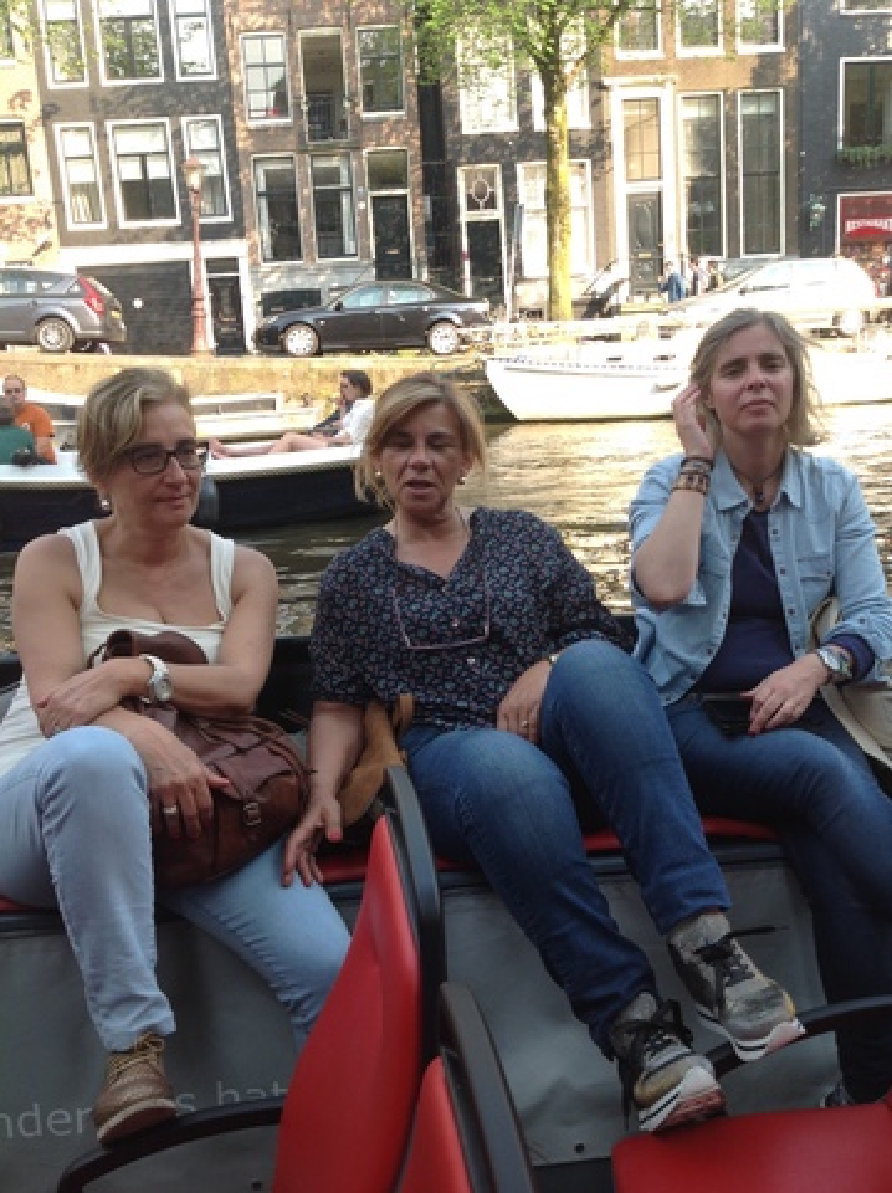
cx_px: 446
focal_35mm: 35
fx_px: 1205
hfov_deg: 40.6
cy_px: 596
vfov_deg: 52.7
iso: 50
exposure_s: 1/226
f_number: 2.4
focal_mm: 4.28
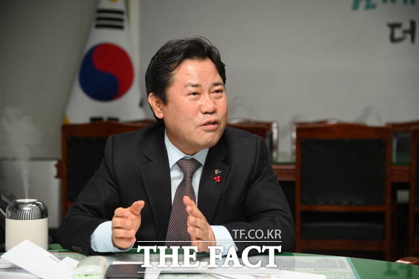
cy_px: 140
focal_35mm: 82
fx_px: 954
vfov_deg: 16.6
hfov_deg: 24.8
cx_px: 210
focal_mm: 82
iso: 500
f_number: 4
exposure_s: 1/200
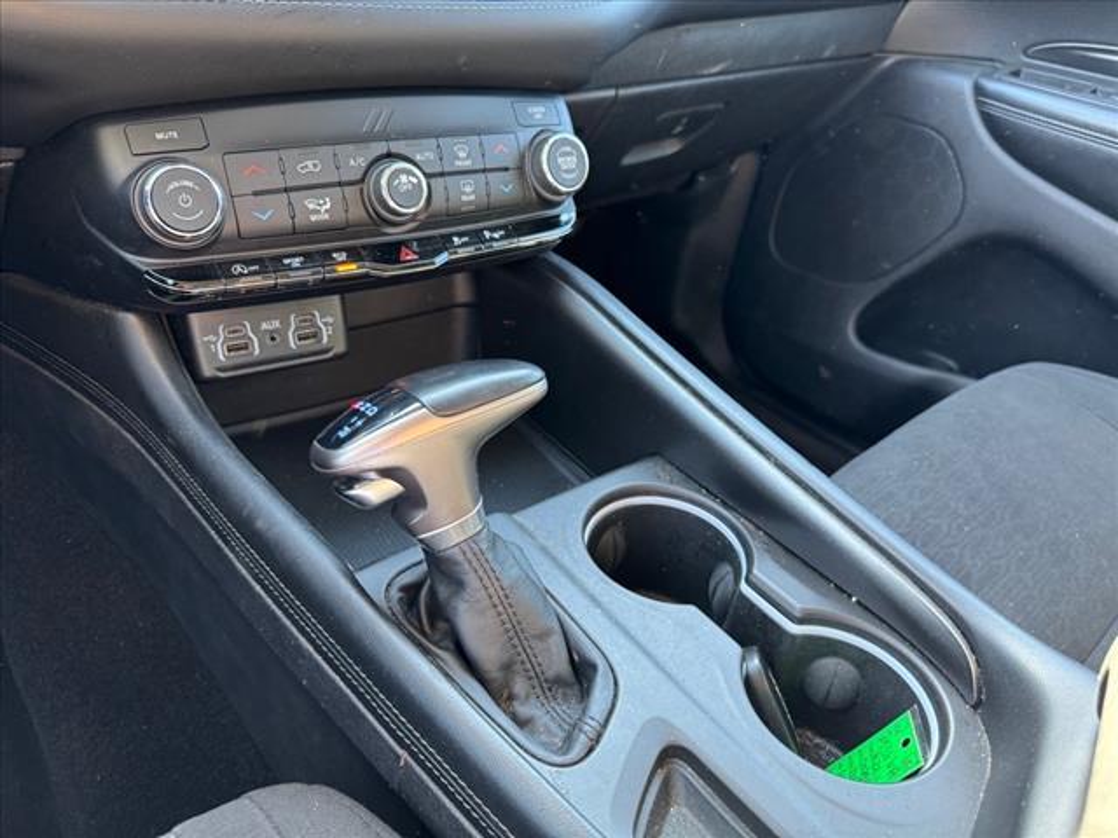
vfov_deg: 56.8
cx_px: 559
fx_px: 775
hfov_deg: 71.6
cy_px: 419
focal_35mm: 24
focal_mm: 6.76
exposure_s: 1/60
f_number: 1.78
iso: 250
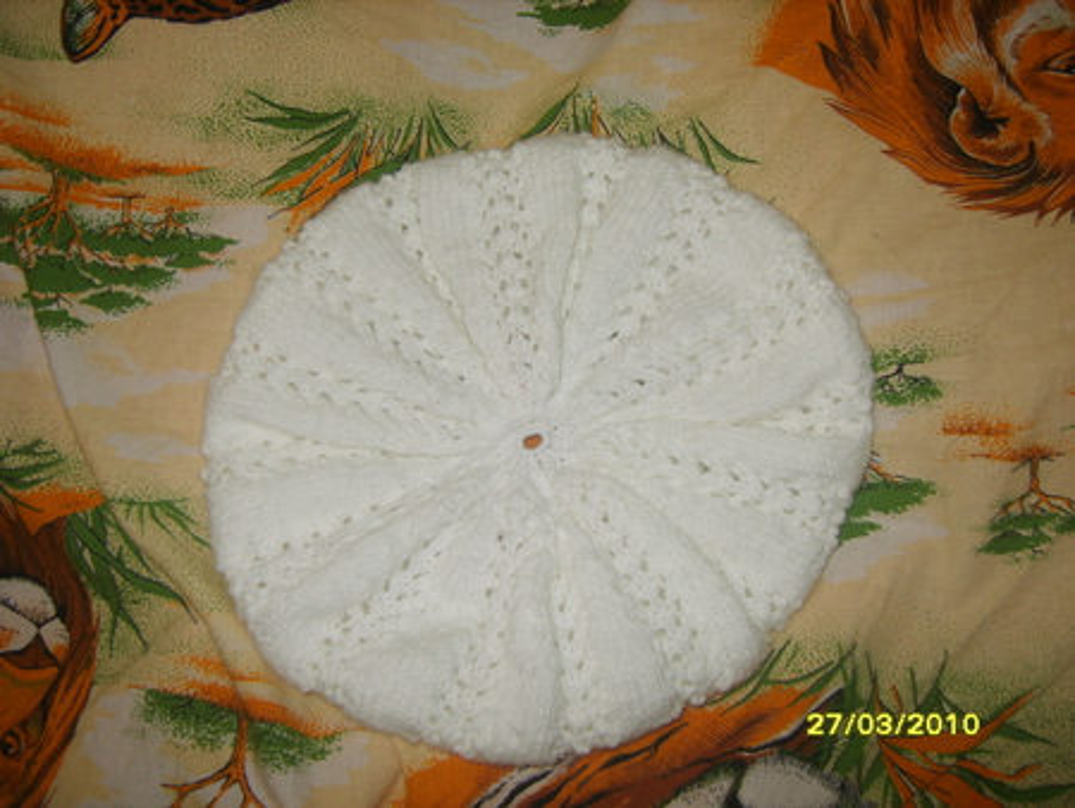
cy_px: 404
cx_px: 538
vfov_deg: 40.7
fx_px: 1088
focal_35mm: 35
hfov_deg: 52.6
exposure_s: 1/30
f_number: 2.8
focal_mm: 7.4
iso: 100
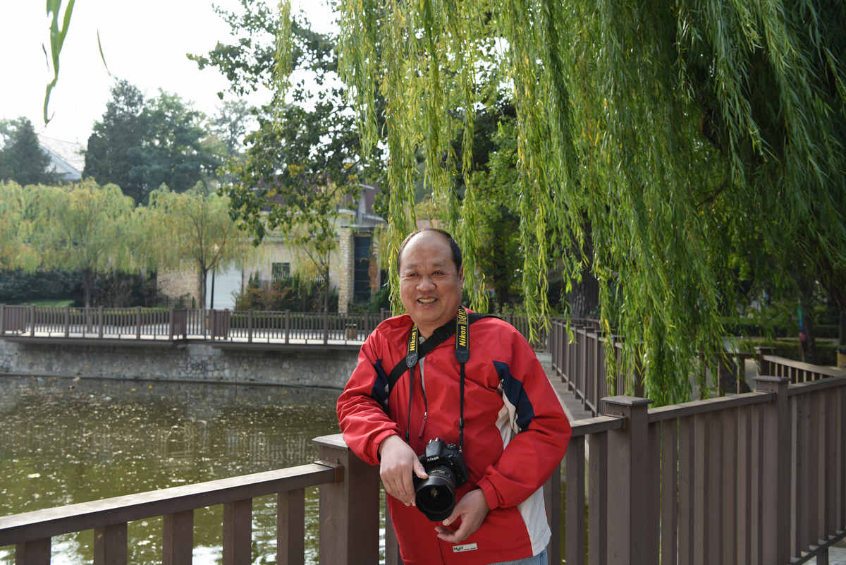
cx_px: 423
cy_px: 282
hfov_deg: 53.1
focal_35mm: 36
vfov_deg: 36.9
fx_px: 846
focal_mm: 36
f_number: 5.6
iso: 100
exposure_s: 1/125
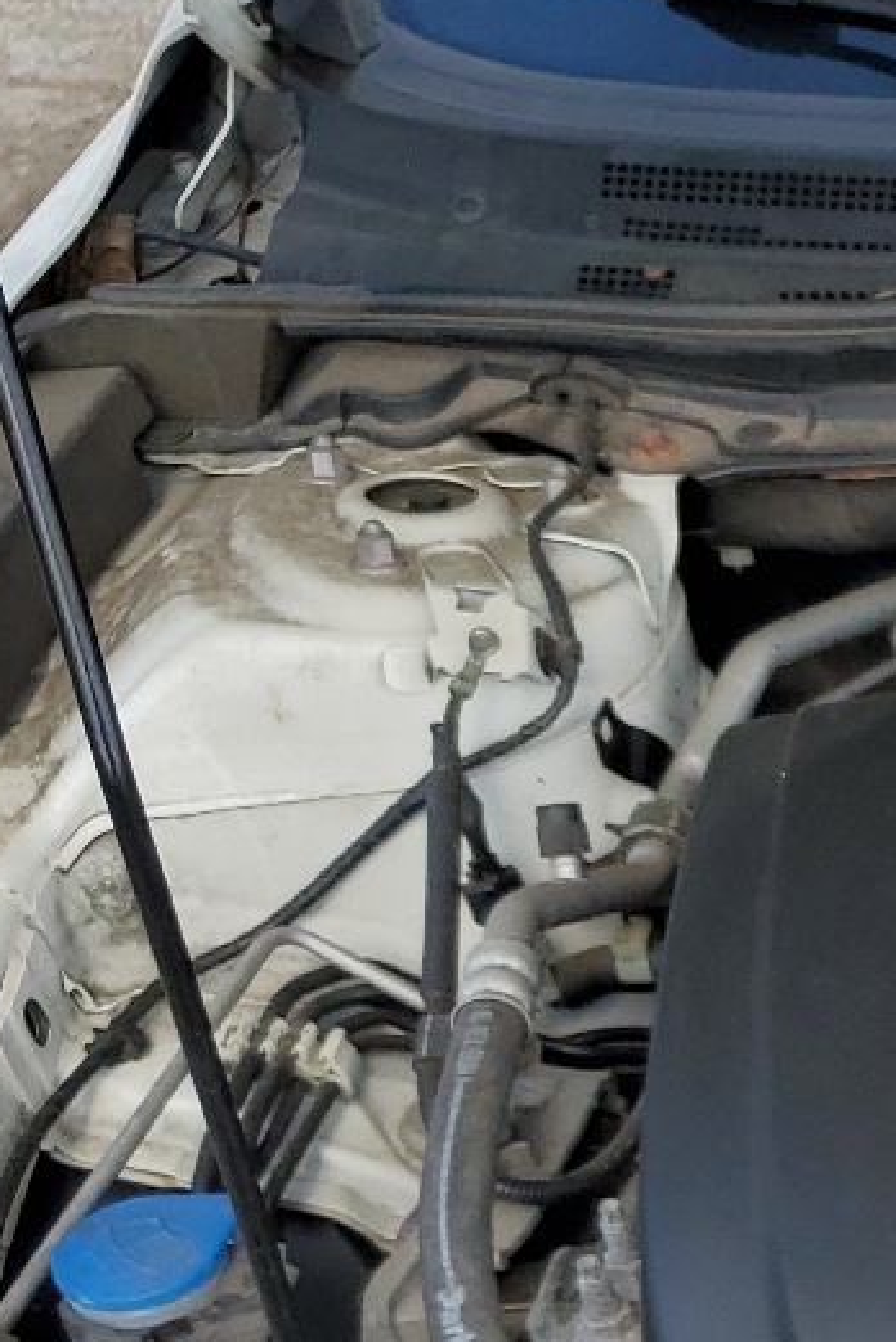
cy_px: 1404
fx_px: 3094
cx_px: 1782
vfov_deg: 23.2
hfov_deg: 14.0
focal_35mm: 83
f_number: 1.5
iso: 50
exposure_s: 1/909
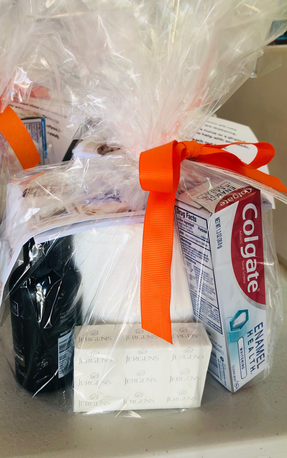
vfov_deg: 62.9
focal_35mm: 30
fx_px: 375
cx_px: 132
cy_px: 230
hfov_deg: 41.8
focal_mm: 4
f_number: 1.8
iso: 40
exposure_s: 1/120
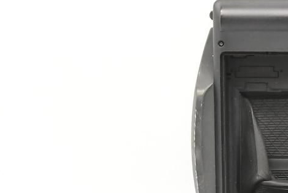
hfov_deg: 22.0
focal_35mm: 87
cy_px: 196
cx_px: 323
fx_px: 697
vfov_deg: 15.5
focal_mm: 17
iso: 3200
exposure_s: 1/60
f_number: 16
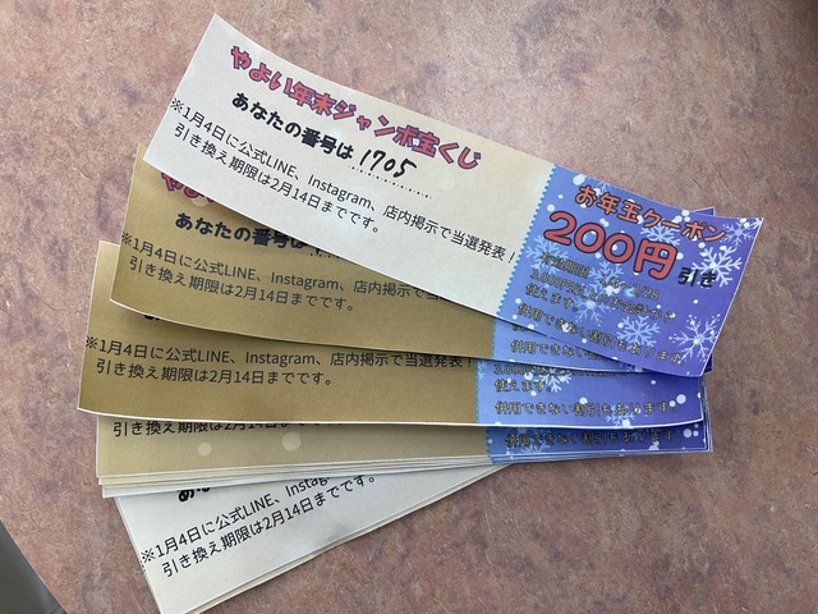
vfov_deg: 48.2
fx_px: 685
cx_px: 409
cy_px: 307
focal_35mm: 29
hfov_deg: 61.7
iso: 32
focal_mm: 3
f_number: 1.8
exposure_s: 1/120
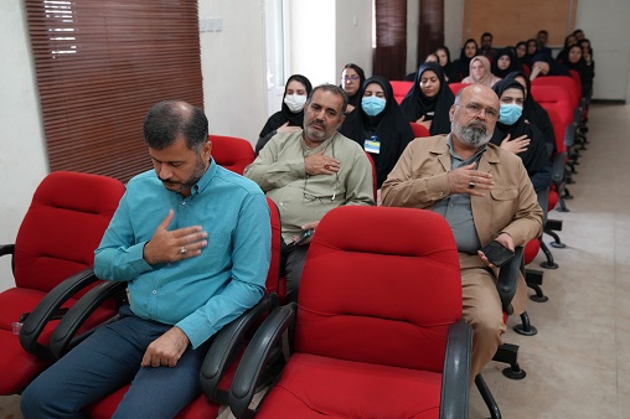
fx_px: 630
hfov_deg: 53.2
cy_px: 210
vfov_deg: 36.8
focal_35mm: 36
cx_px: 315
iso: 4000
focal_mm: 36
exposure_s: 1/160
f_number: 4
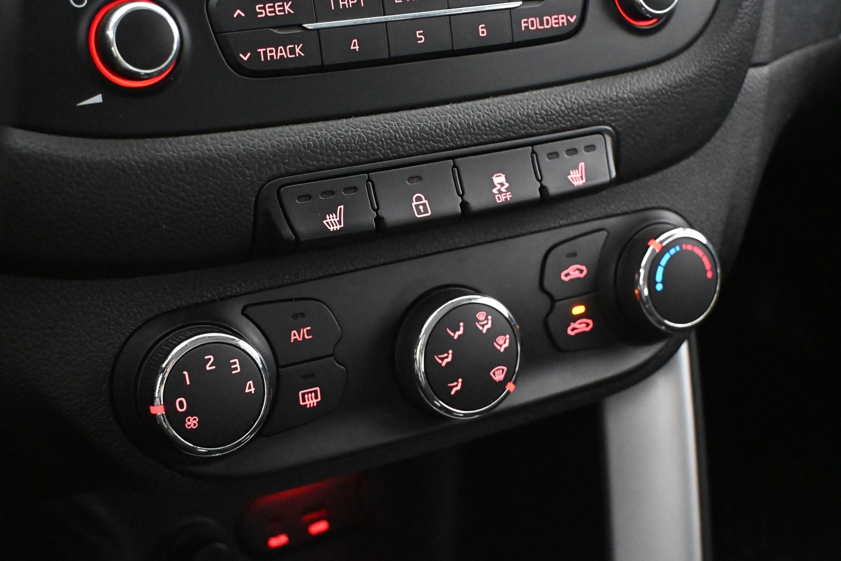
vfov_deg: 25.8
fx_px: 1226
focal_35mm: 52
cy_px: 280
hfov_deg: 37.9
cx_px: 420
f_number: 5.3
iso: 12800
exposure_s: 1/40
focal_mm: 35
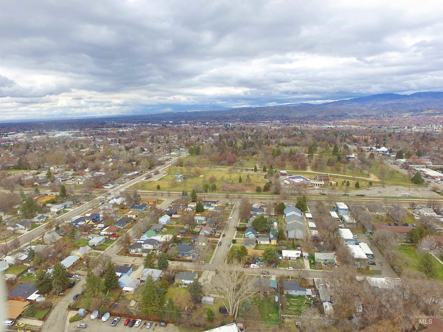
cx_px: 222
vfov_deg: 66.0
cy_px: 166
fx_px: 256
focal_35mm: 20
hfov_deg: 81.7
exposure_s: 1/732
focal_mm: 3.61
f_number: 2.8
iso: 100
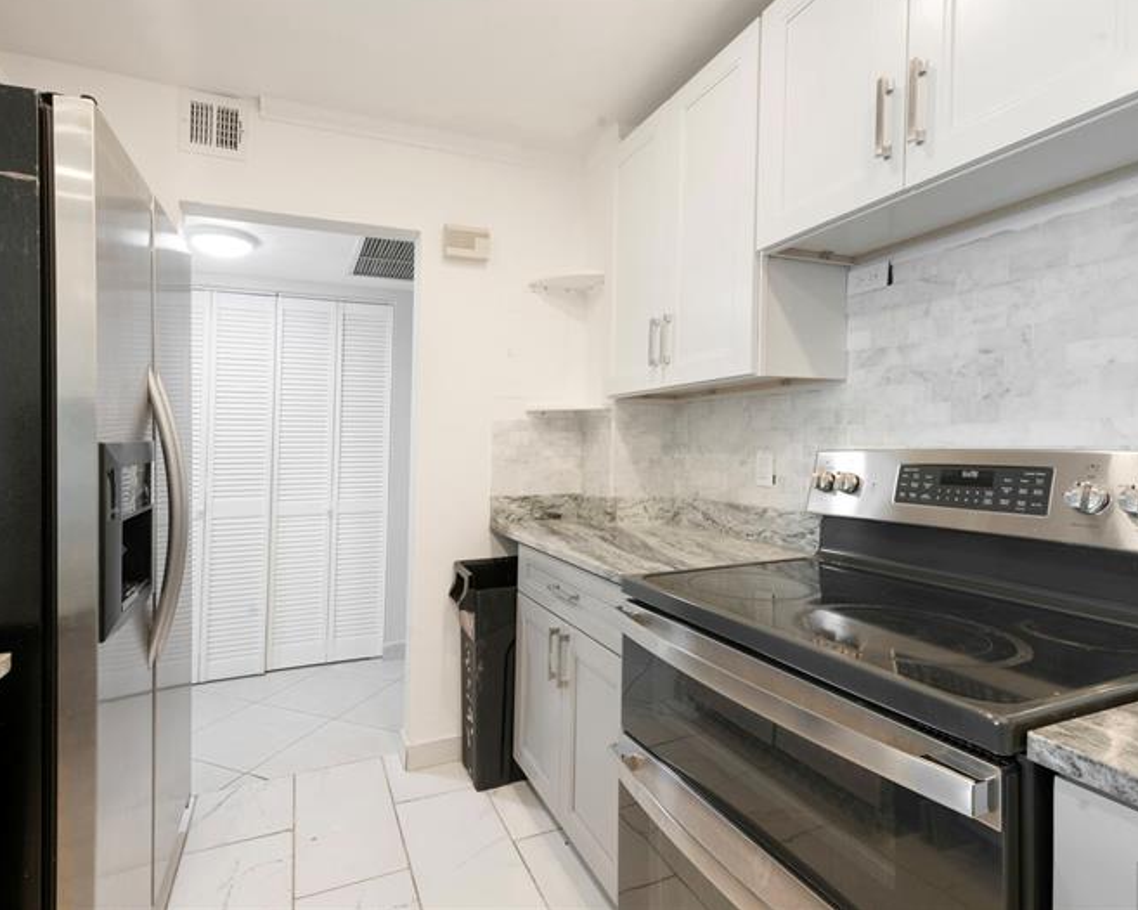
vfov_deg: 80.3
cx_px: 521
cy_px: 450
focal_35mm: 16
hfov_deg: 92.9
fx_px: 539
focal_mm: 14
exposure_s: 1/3
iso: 200
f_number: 11
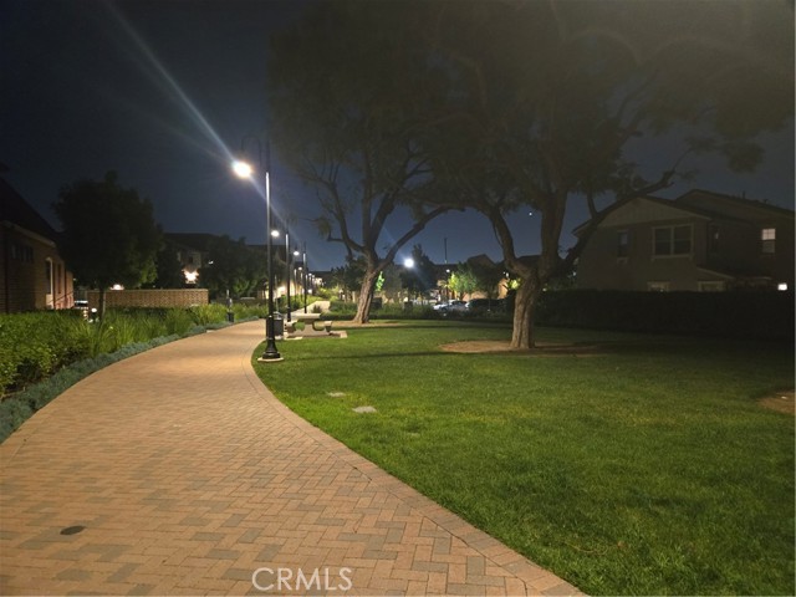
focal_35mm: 23
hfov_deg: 73.9
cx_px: 398
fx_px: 529
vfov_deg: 58.9
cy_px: 298
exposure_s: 1/30
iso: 1600
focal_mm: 5.4
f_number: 1.8
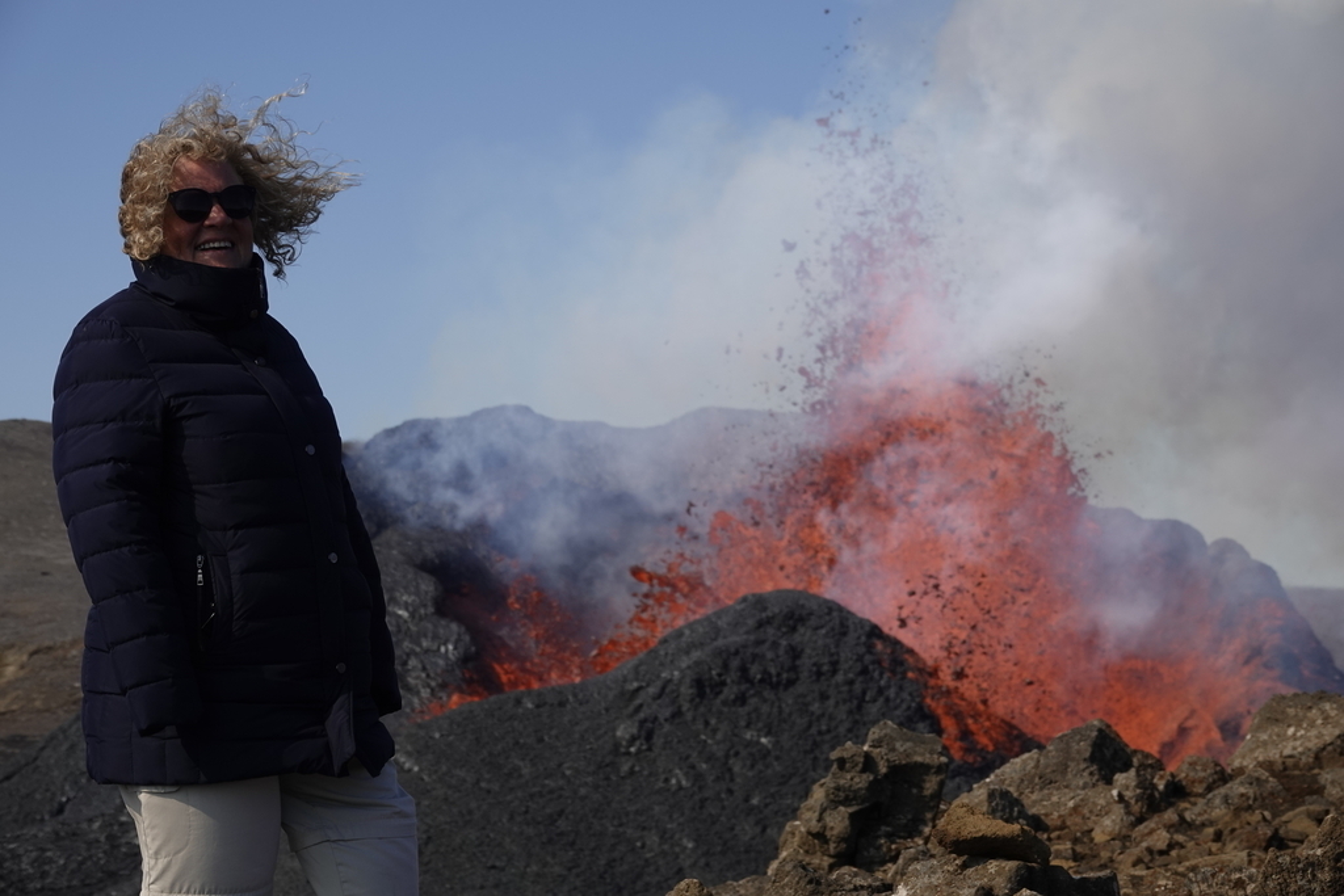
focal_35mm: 107
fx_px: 3995
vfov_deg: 12.8
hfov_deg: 19.1
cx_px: 672
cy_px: 448
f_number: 5
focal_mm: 39.42
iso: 100
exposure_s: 1/1000
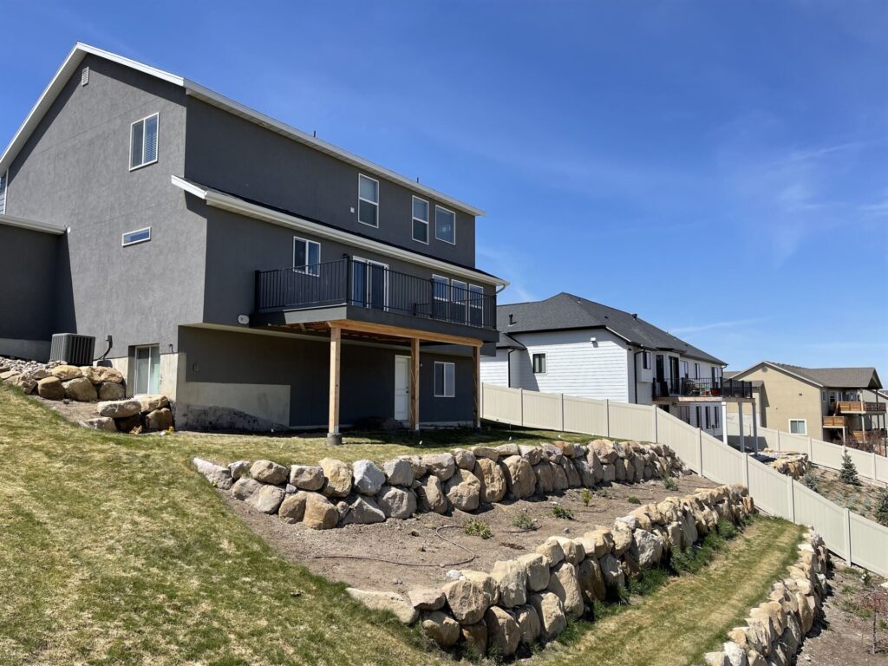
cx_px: 444
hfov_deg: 67.3
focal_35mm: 26
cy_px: 333
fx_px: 667
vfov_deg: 53.1
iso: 32
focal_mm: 5.1
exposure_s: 1/3663
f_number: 1.6
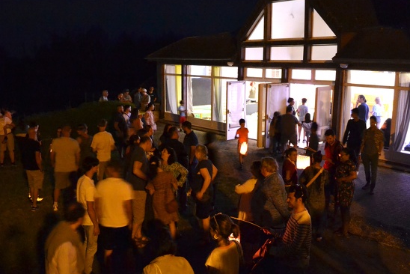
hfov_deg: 49.5
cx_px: 189
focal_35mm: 39
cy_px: 165
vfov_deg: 34.1
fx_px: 444
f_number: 3.5
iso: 3200
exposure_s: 1/5
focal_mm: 18
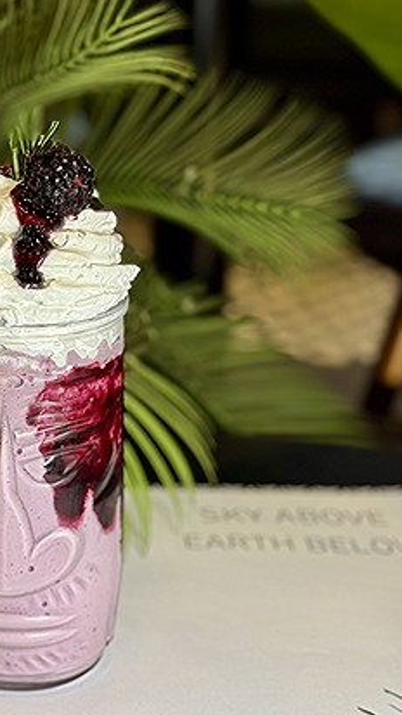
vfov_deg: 27.8
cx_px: 17
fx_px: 1442
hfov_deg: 15.6
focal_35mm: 76
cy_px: 415
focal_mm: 6.76
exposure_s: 1/50
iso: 80
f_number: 1.78
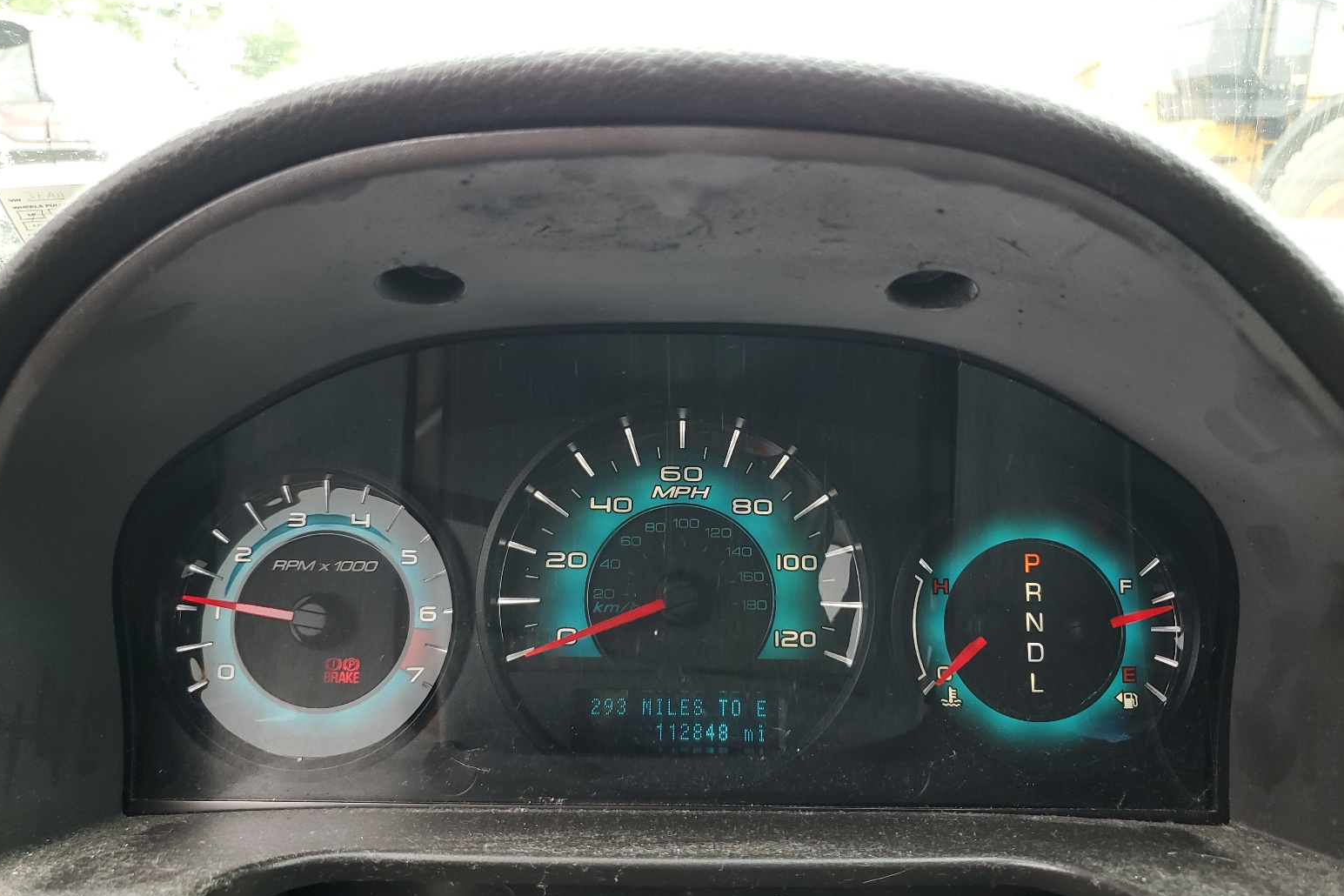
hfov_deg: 65.5
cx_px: 684
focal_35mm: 28
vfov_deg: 46.3
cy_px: 496
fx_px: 1045
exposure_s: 1/120
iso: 59
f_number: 1.5
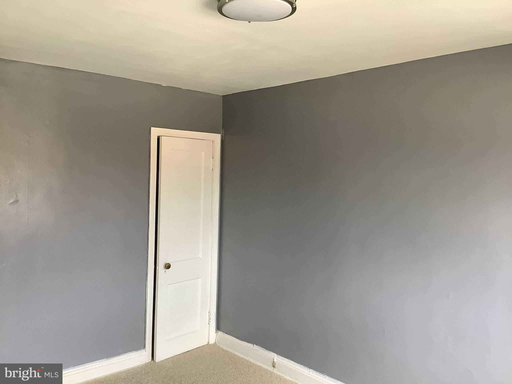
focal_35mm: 31
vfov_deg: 45.4
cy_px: 192
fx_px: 459
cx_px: 256
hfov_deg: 58.4
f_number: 2.4
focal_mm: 3.3
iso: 80
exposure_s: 1/60
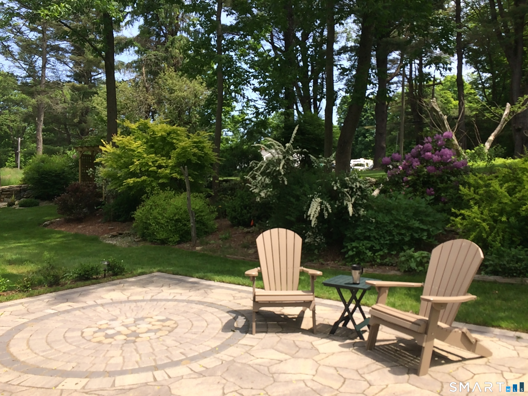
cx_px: 264
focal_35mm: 29
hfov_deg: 61.7
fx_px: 442
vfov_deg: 48.2
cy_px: 198
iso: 32
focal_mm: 4.15
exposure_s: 1/951
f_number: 2.2
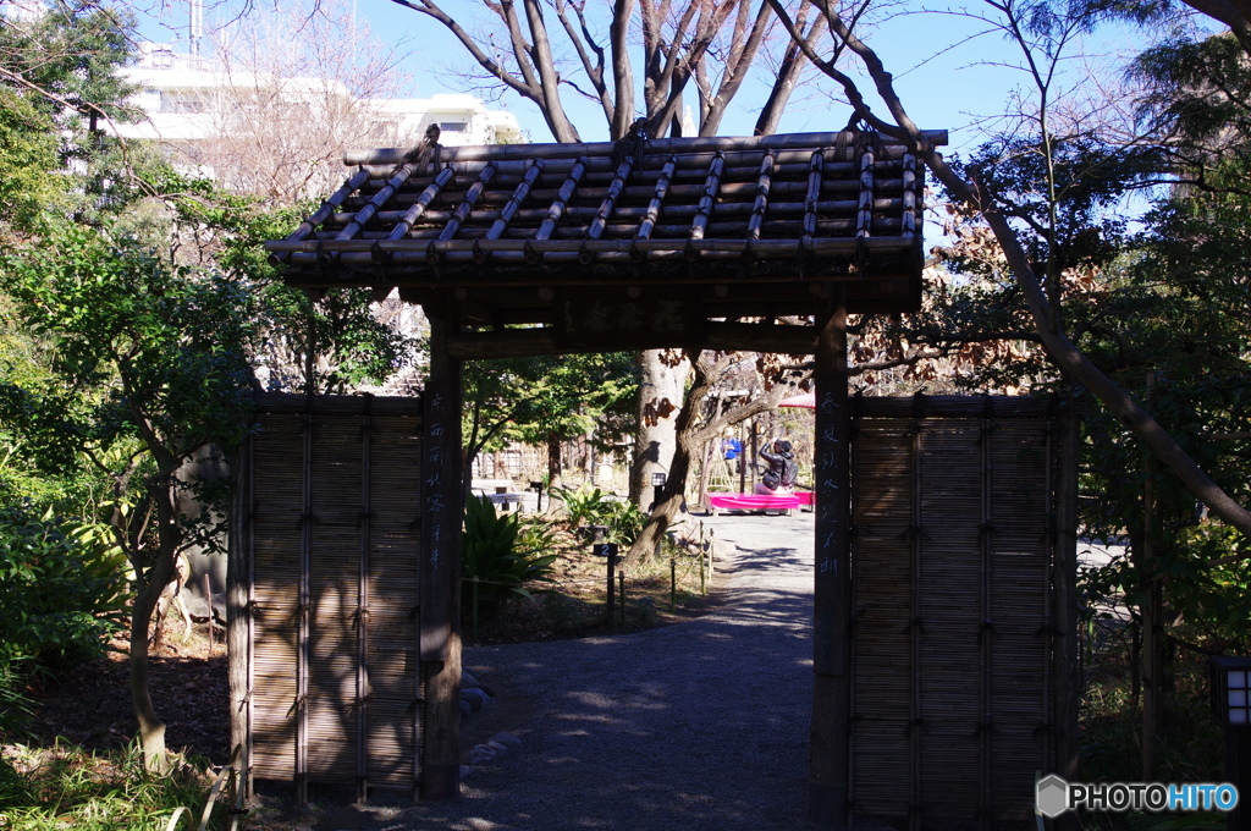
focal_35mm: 43
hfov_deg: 45.5
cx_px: 626
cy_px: 416
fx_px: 1492
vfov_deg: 31.1
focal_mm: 29
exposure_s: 1/160
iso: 320
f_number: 8
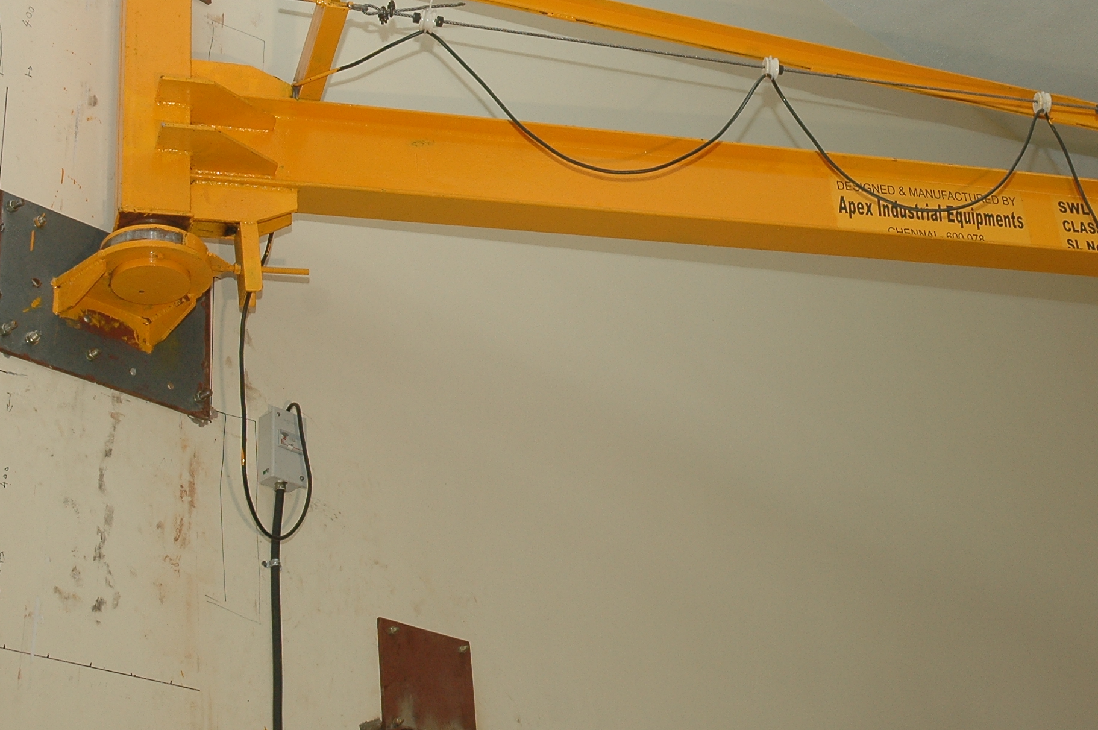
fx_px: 2188
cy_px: 225
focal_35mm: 72
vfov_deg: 18.9
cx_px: 848
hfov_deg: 27.7
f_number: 5.6
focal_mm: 29
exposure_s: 1/125
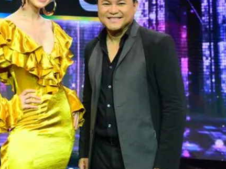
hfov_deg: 19.6
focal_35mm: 99
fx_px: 646
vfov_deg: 14.9
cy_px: 64
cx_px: 38
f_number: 4.2
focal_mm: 38
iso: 6400
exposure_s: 1/800
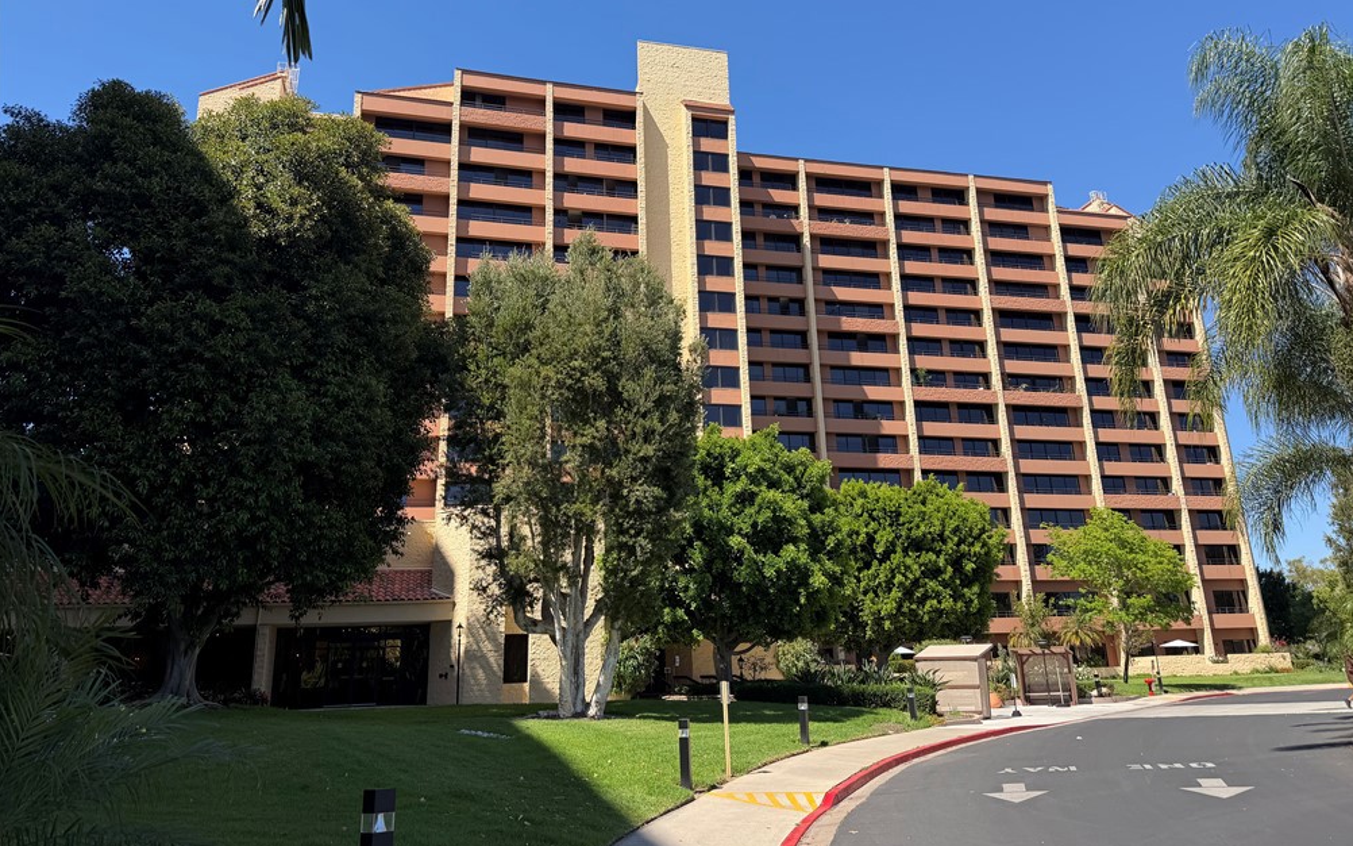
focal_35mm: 26
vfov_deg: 47.5
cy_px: 378
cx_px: 687
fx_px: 959
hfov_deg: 70.4
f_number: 1.78
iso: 80
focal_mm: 6.76
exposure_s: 1/2110
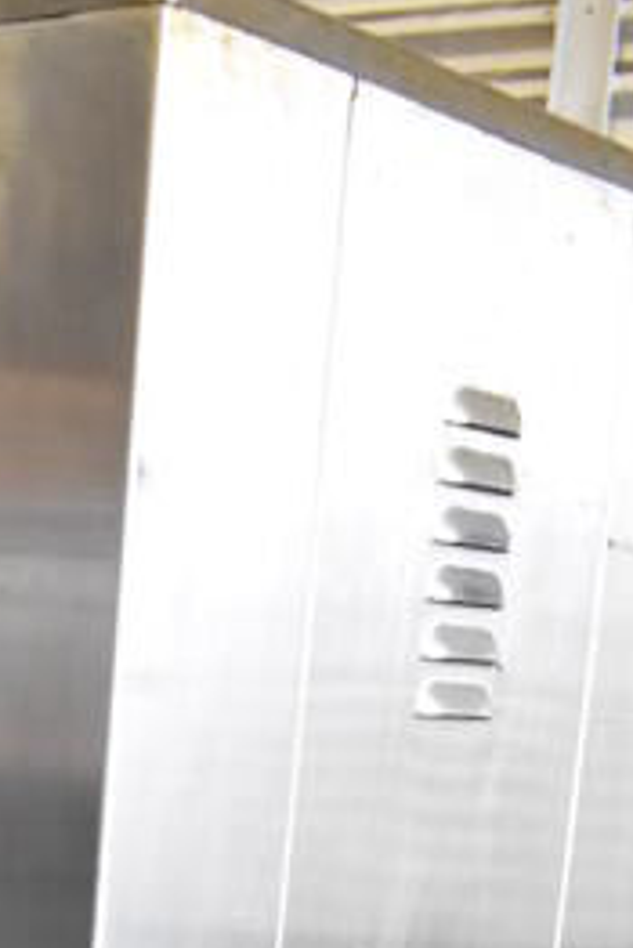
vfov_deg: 18.5
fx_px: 2476
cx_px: -228
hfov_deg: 13.9
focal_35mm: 94
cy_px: 1522
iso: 2800
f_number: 3.5
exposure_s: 1/125
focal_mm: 18
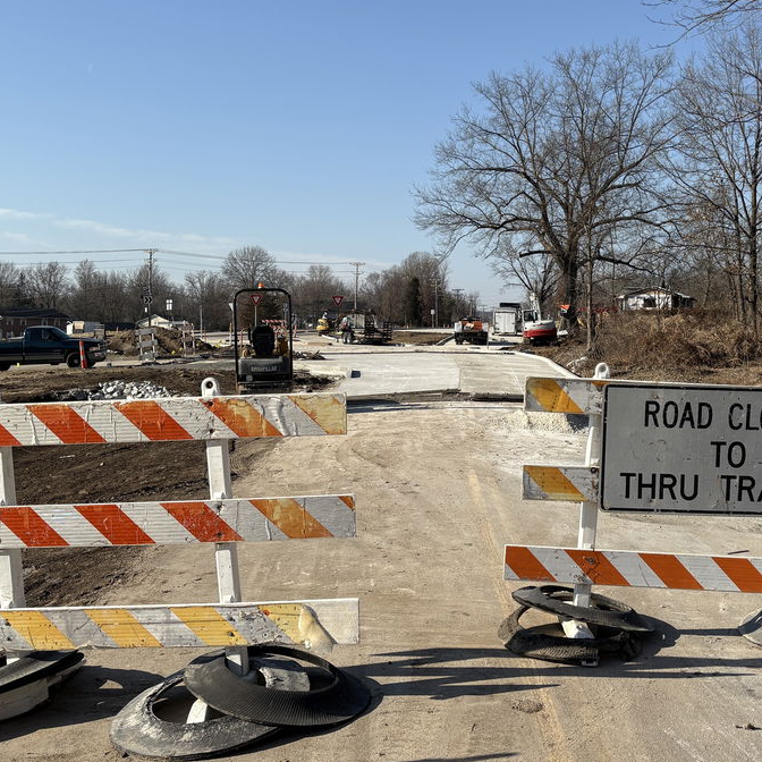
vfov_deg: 40.9
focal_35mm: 41
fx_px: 1021
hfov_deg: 40.8
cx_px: 438
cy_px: 343
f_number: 1.6
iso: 50
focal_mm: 5.96
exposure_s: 1/3623
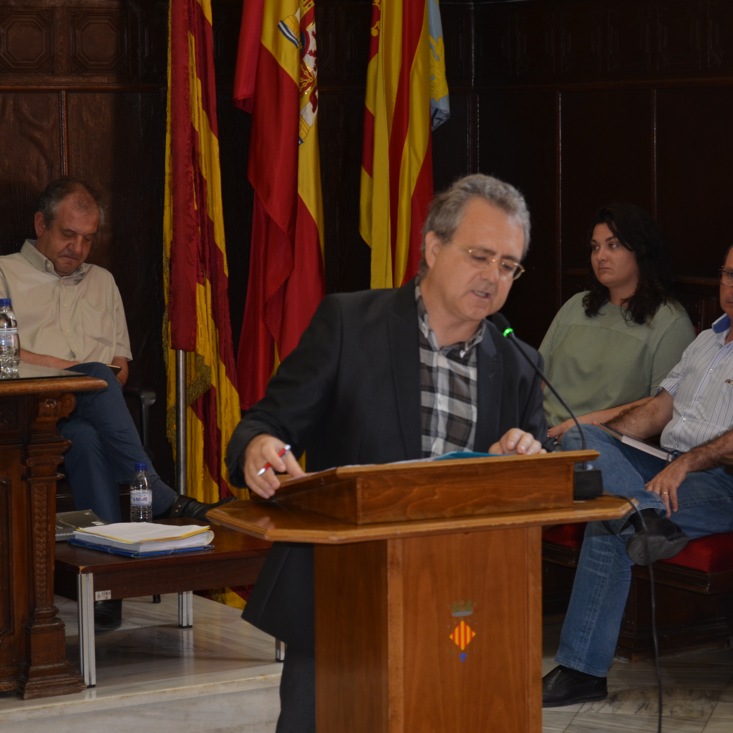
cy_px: 363
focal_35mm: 107
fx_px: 2555
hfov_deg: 16.3
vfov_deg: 16.3
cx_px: 415
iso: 400
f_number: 5.6
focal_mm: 55
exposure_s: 1/25
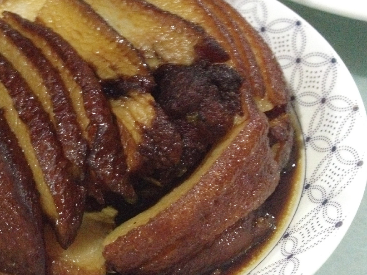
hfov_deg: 36.1
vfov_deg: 28.0
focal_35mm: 52
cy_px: 140
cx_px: 100
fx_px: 551
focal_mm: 4.28
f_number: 2.4
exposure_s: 1/15
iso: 800
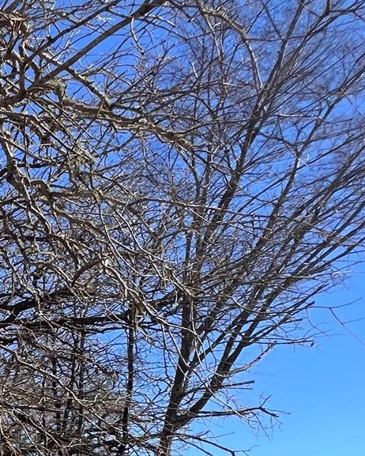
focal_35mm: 45
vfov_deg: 35.6
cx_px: -320
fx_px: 607
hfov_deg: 20.7
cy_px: 493
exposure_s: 1/657
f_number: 1.8
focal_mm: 1.57
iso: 32
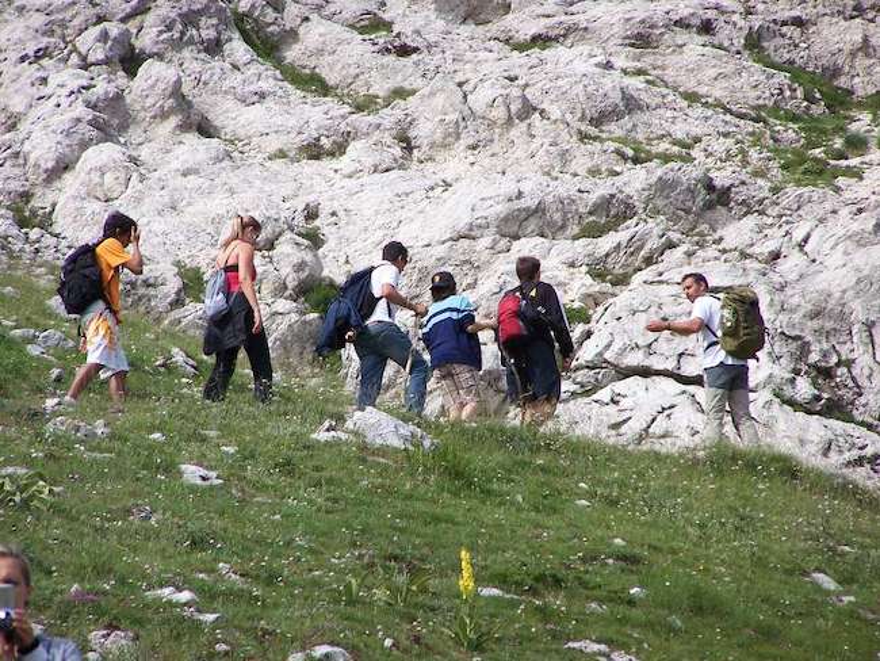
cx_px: 440
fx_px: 9664
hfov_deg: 5.2
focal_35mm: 380
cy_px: 330
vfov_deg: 3.9
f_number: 3.7
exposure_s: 1/640
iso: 80
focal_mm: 63
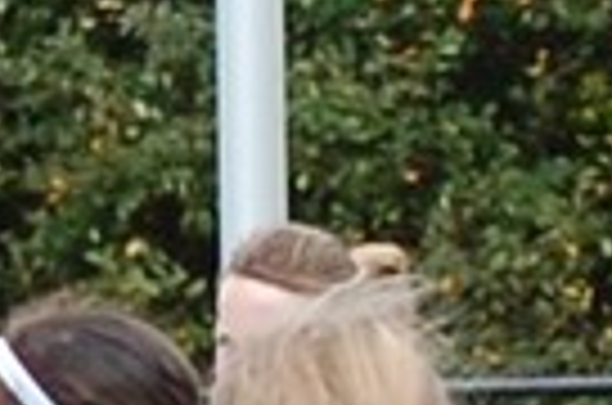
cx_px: -328
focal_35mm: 812
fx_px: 13772
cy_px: 1143
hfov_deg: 2.5
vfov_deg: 1.7
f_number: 5.6
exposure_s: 1/500
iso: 400
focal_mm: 72
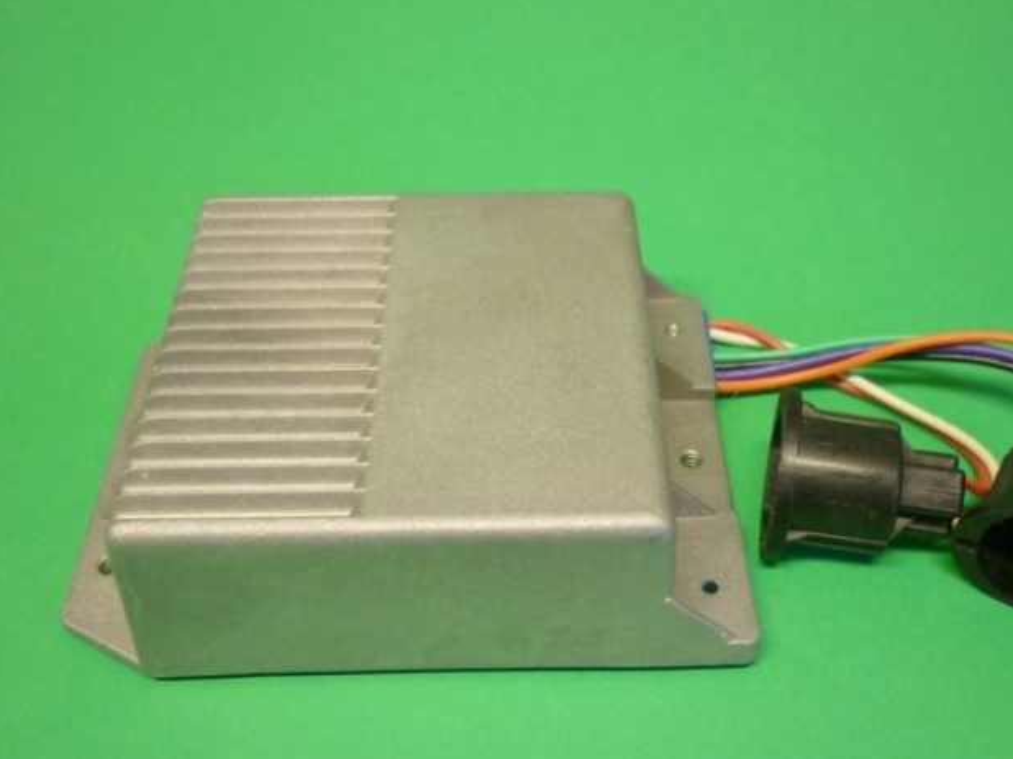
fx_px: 1199
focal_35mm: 41
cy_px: 361
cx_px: 570
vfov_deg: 35.1
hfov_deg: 45.7
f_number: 2.8
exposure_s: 1/30
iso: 200
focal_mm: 5.5
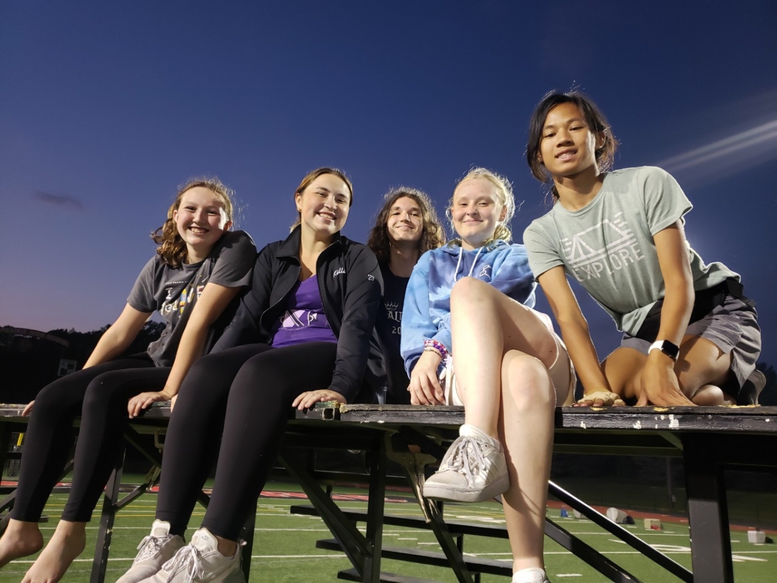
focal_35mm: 26
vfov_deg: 53.1
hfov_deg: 67.3
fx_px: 584
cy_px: 292
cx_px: 388
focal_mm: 4.3
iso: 250
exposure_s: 1/60.2
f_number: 1.5
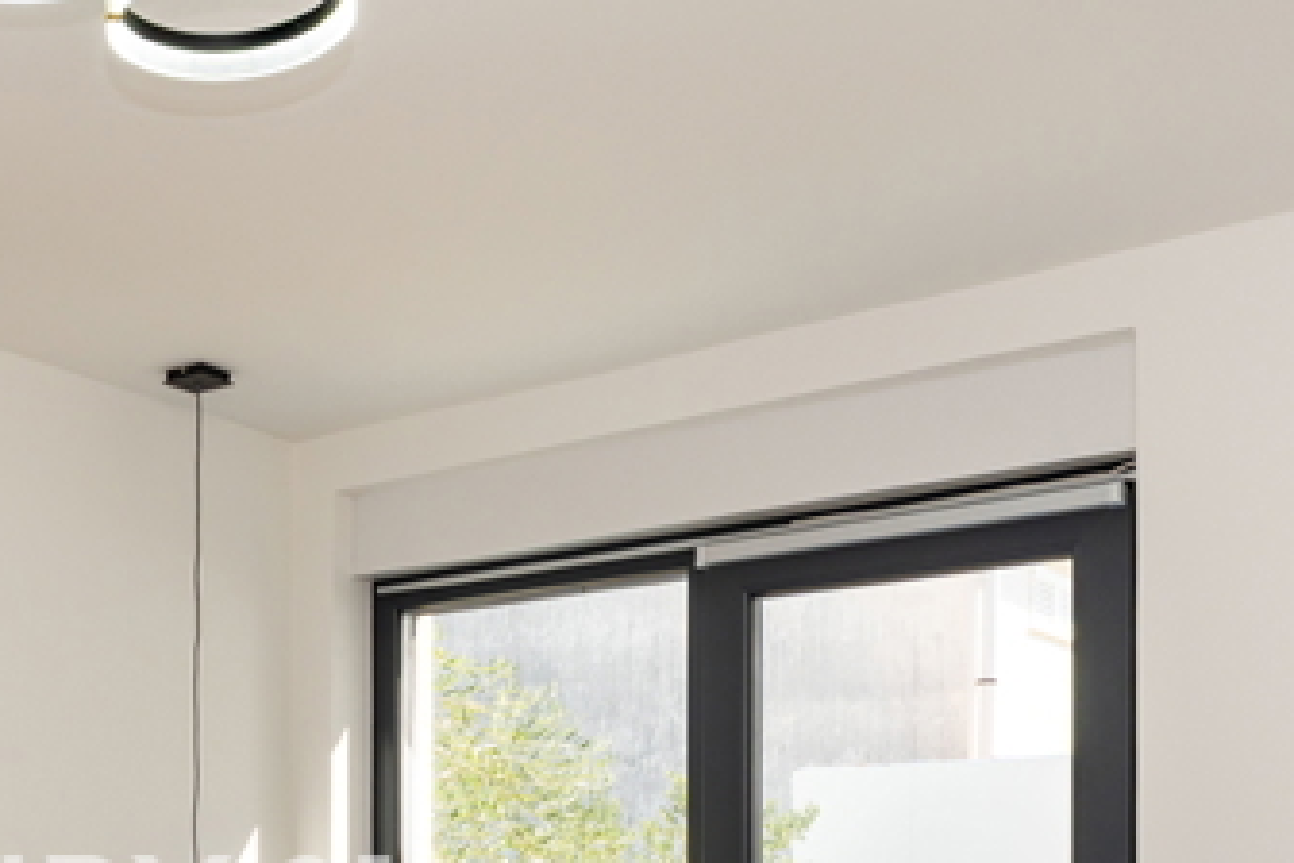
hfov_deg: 35.4
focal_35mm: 50
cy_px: 955
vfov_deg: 25.0
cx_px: -35
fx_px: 1797
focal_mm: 14
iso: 100
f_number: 7.1
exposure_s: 1/60
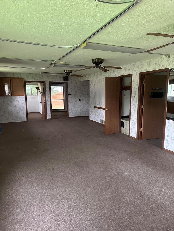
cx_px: 87
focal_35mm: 24
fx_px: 161
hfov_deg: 56.8
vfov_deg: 71.6
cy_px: 116
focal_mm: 6.86
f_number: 1.78
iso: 640
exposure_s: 1/60
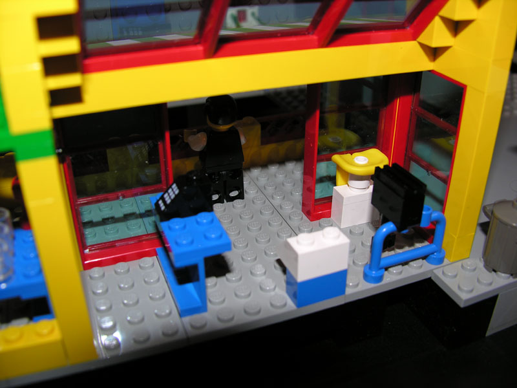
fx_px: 523
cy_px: 194
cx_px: 258
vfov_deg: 40.7
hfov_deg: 52.6
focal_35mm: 35
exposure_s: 1/60.1
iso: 50
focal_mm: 8.9
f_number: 2.8
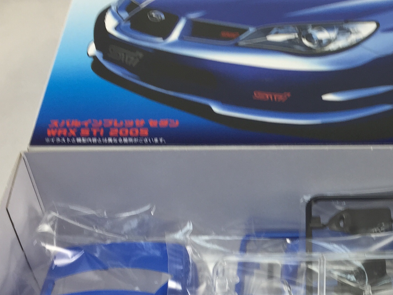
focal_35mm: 66
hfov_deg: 28.3
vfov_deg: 21.8
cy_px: 263
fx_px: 749
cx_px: 352
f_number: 2.2
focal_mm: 4.15
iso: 32
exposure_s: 1/50
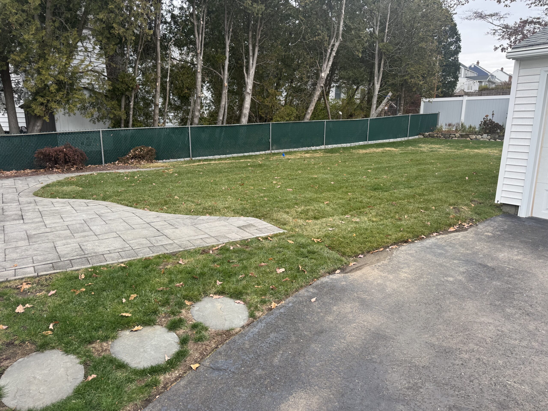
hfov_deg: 71.6
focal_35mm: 24
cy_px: 206
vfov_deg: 56.8
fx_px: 380
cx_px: 274
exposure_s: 1/204
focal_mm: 6.76
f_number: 1.78
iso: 64
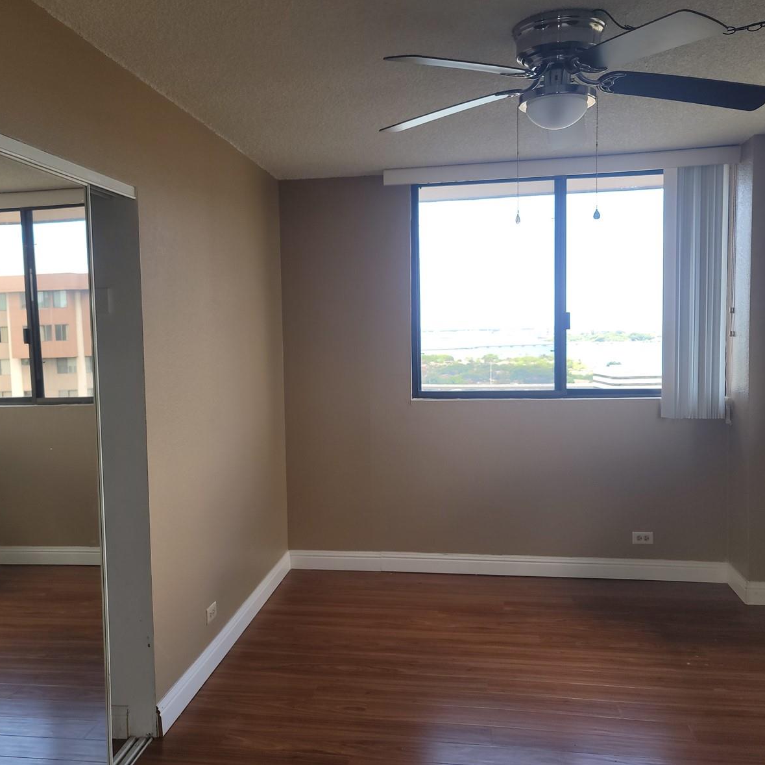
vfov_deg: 54.0
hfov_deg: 53.9
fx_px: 750
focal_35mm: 30
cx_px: 344
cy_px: 378
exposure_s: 1/60
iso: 25
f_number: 1.8
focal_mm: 7
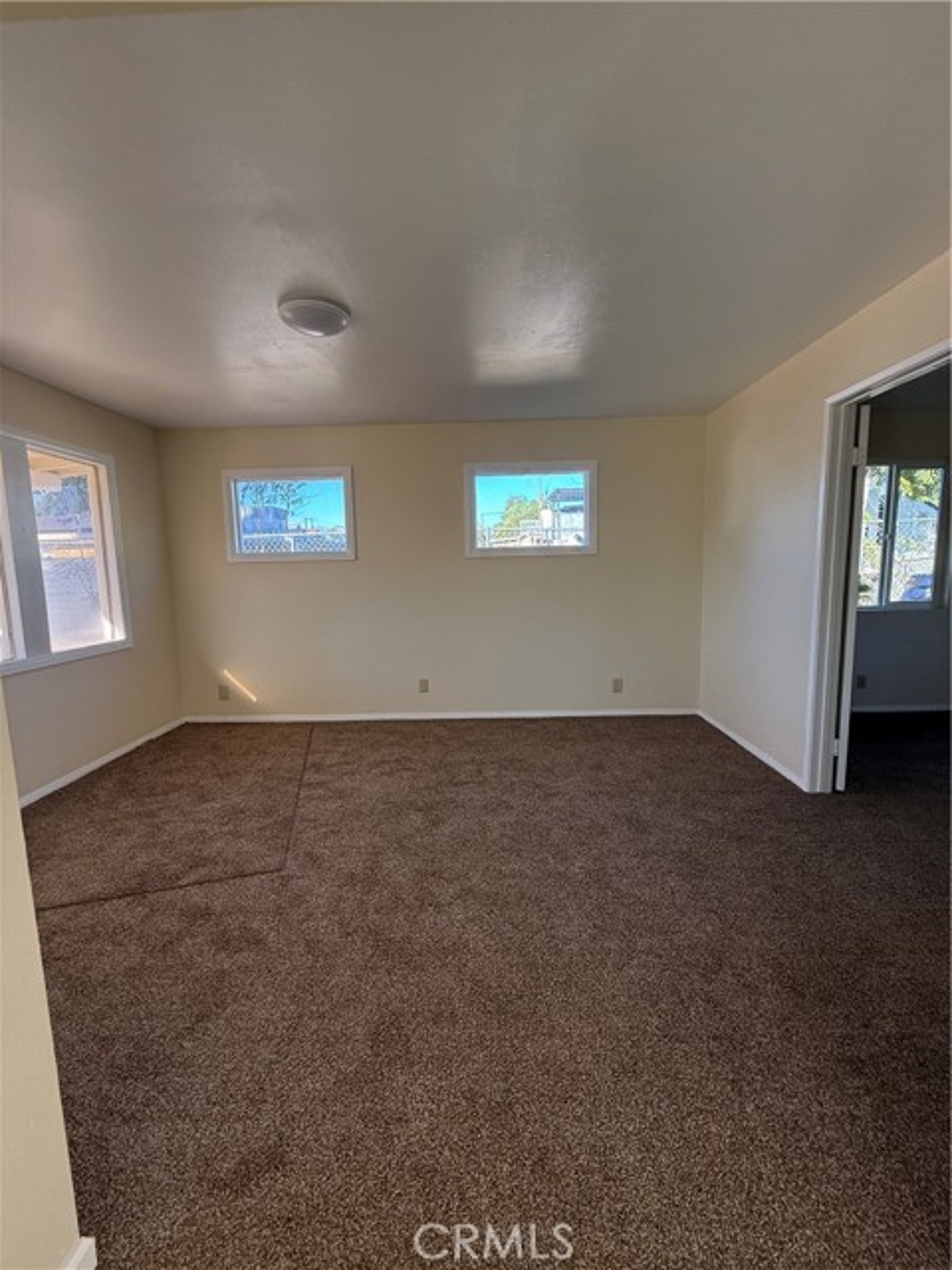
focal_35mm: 14
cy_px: 635
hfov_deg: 85.7
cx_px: 476
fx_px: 513
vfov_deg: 102.1
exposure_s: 1/112
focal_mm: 2.22
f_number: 2.2
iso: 64
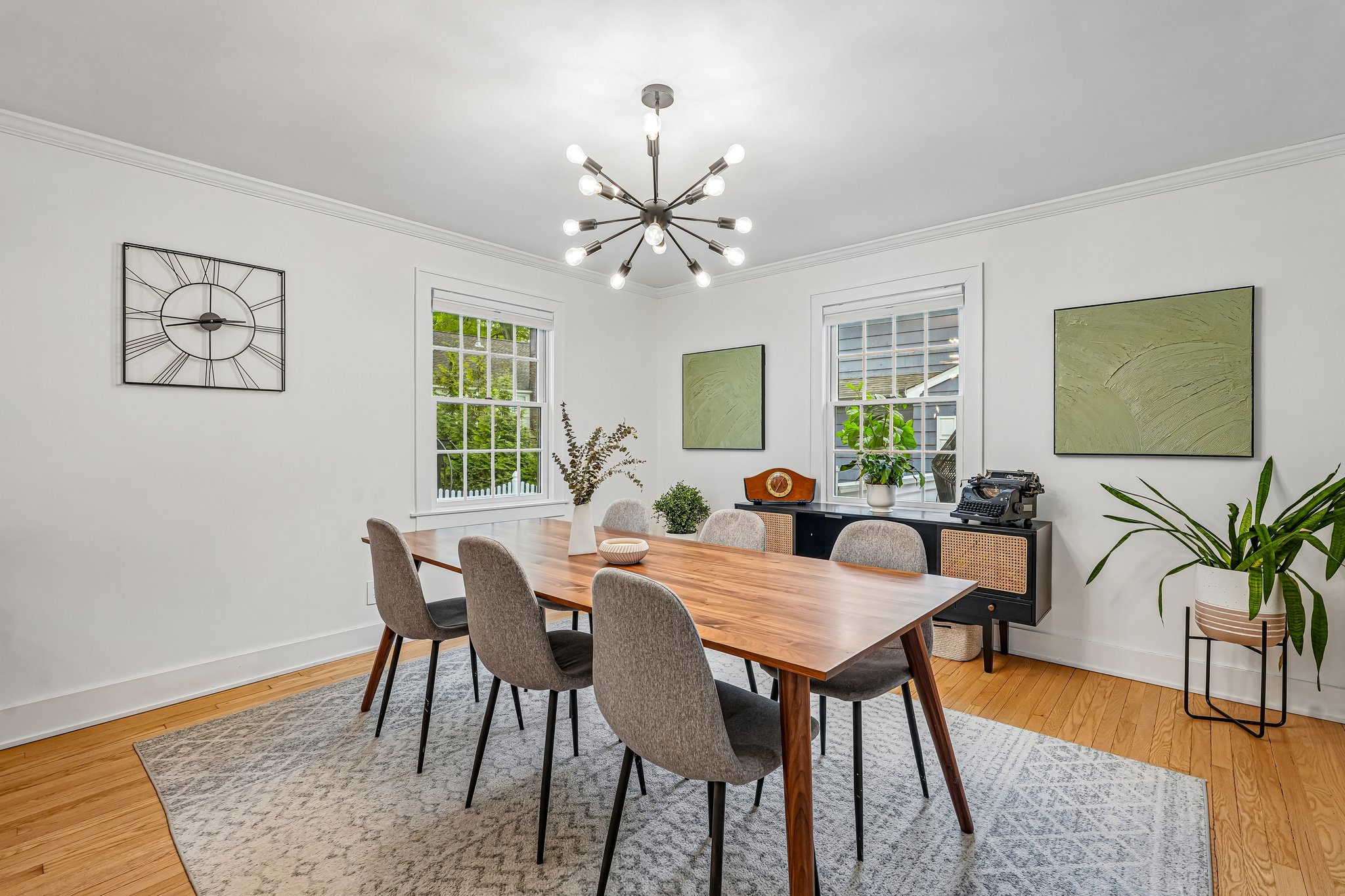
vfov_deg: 73.7
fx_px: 598
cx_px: 672
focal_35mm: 16
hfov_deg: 96.7
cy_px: 448
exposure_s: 1/30
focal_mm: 16
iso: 400
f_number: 8
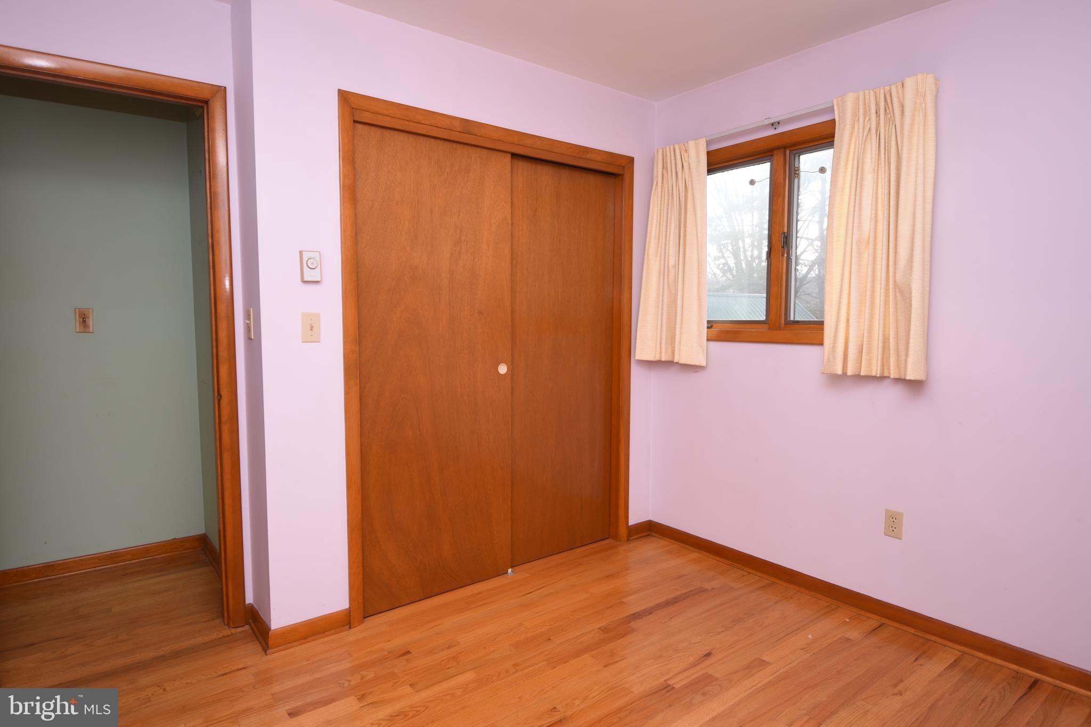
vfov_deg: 63.2
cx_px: 546
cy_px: 364
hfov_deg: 85.4
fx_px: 591
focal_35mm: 20
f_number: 4
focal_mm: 13
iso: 100
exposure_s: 1/60
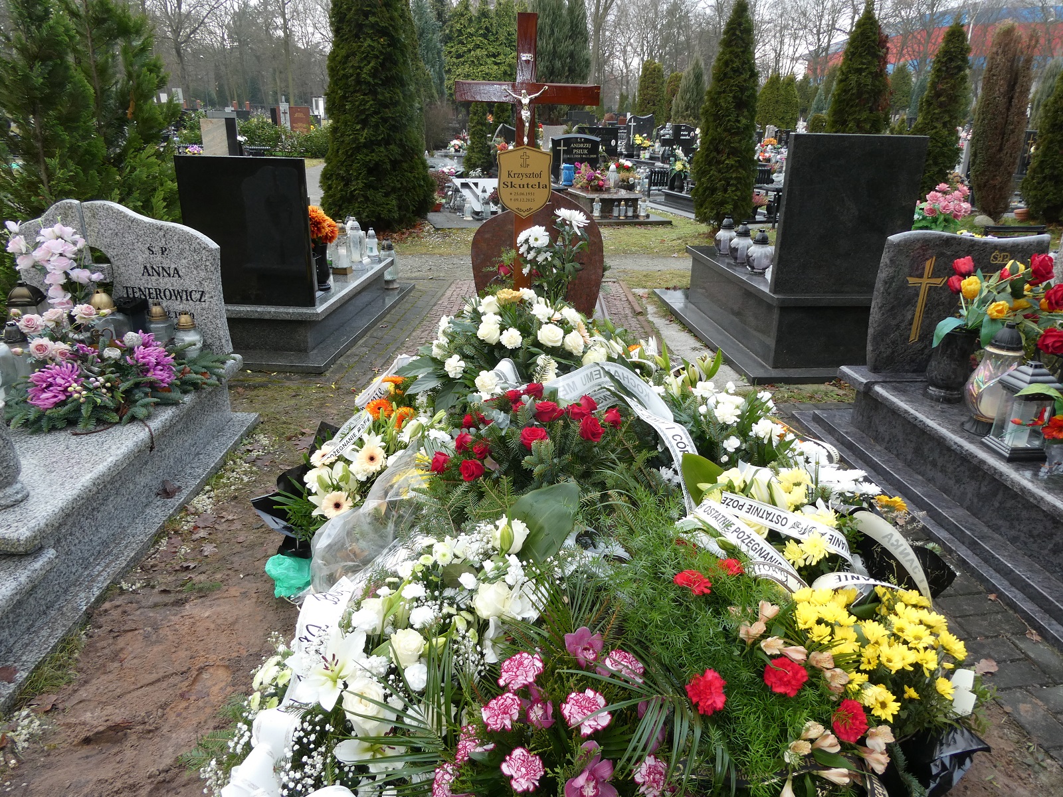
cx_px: 532
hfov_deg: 71.6
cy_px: 398
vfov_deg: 56.8
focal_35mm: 24
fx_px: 737
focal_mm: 4.3
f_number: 3.3
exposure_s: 1/60
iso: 100
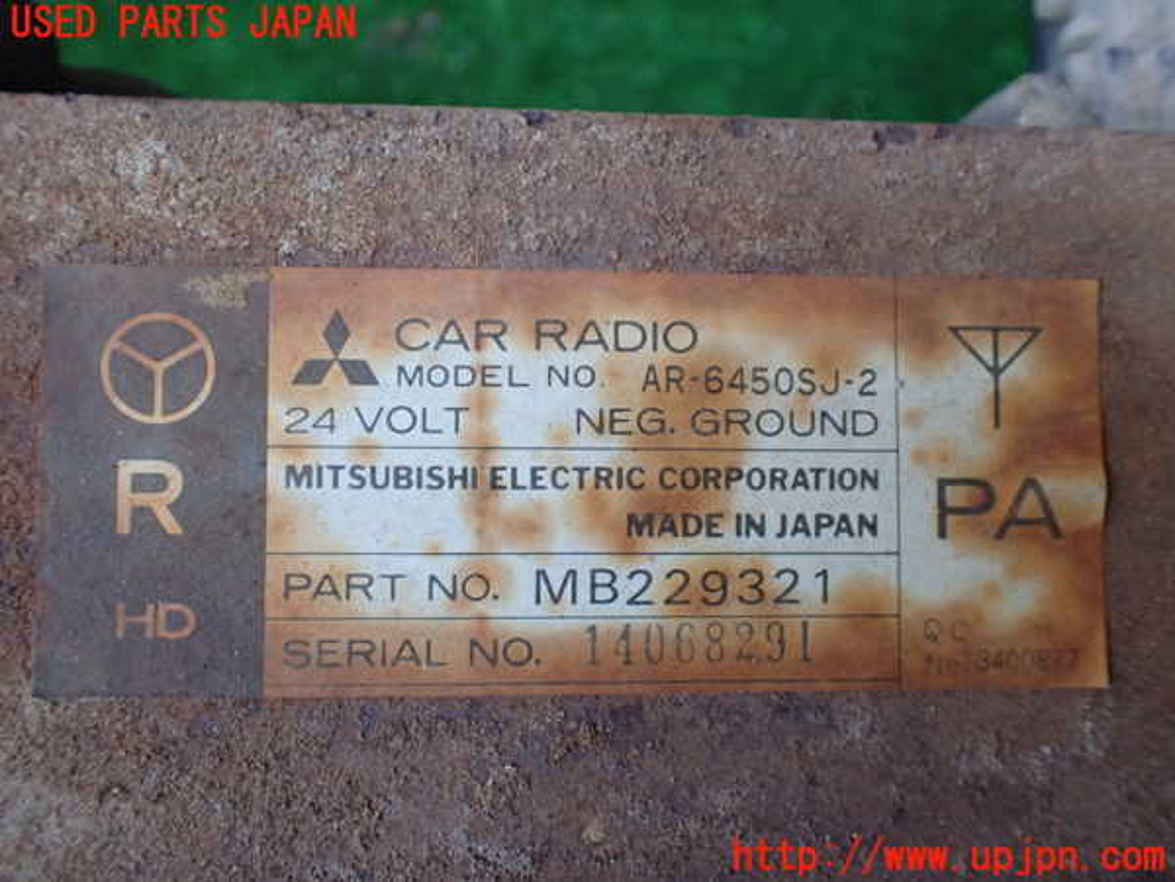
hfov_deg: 60.0
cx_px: 588
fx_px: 1018
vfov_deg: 46.8
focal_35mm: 30
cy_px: 441
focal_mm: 5.4
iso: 320
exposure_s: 1/125
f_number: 2.3
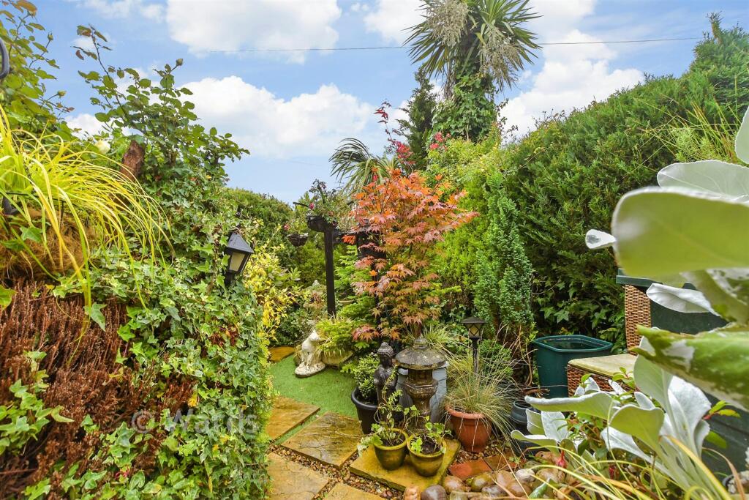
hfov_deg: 100.4
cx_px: 374
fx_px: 312
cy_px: 250
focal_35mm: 15
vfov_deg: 77.3
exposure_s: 1/20
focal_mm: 10
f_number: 8
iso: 250
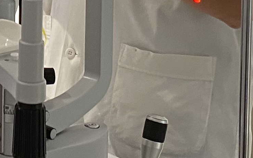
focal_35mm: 150
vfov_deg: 8.4
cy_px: -124
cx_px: -41
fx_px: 1034
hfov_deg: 13.6
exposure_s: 1/50
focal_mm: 4.25
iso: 160
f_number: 1.8
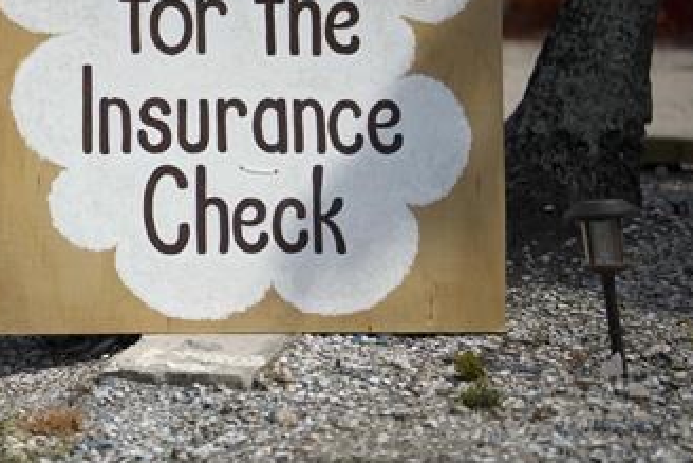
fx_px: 1906
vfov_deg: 13.8
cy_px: 134
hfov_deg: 20.2
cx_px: 59
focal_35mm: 99
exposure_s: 1/32000
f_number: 1.2
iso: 320
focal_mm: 50
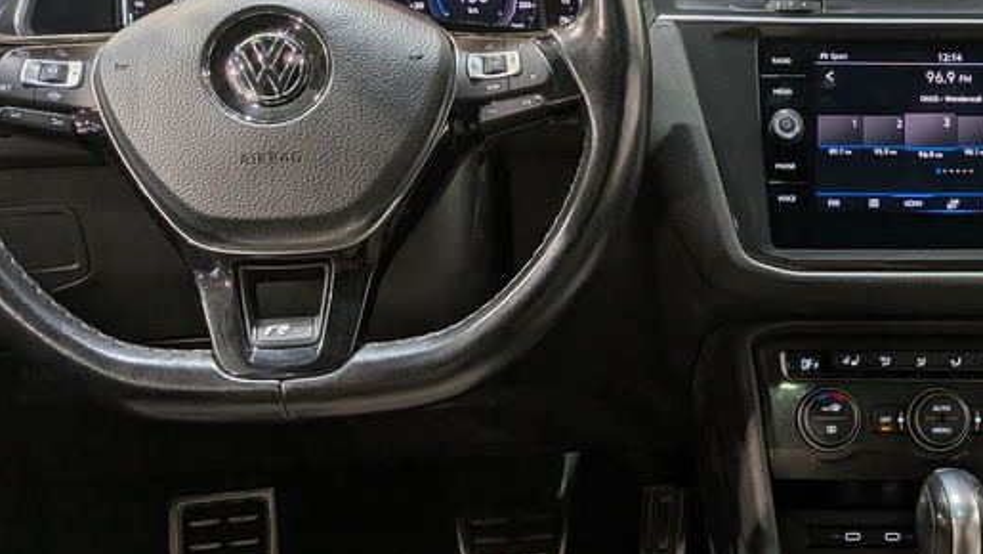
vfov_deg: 22.9
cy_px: 411
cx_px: 821
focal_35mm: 52
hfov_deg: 38.0
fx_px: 1356
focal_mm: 4.53
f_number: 1.7
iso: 29
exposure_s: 1/111
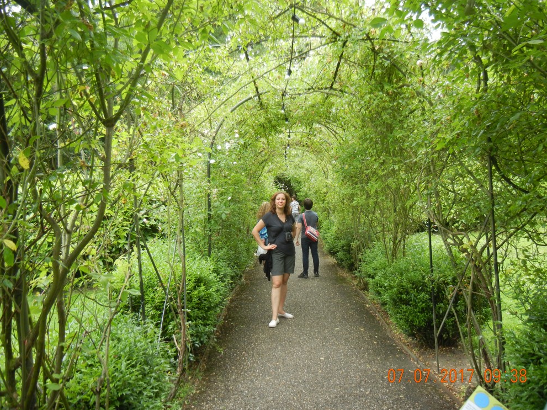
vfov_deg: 45.4
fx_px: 490
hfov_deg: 58.4
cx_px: 279
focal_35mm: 31
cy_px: 208
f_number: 3.5
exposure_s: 1/116
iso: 160
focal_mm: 5.4
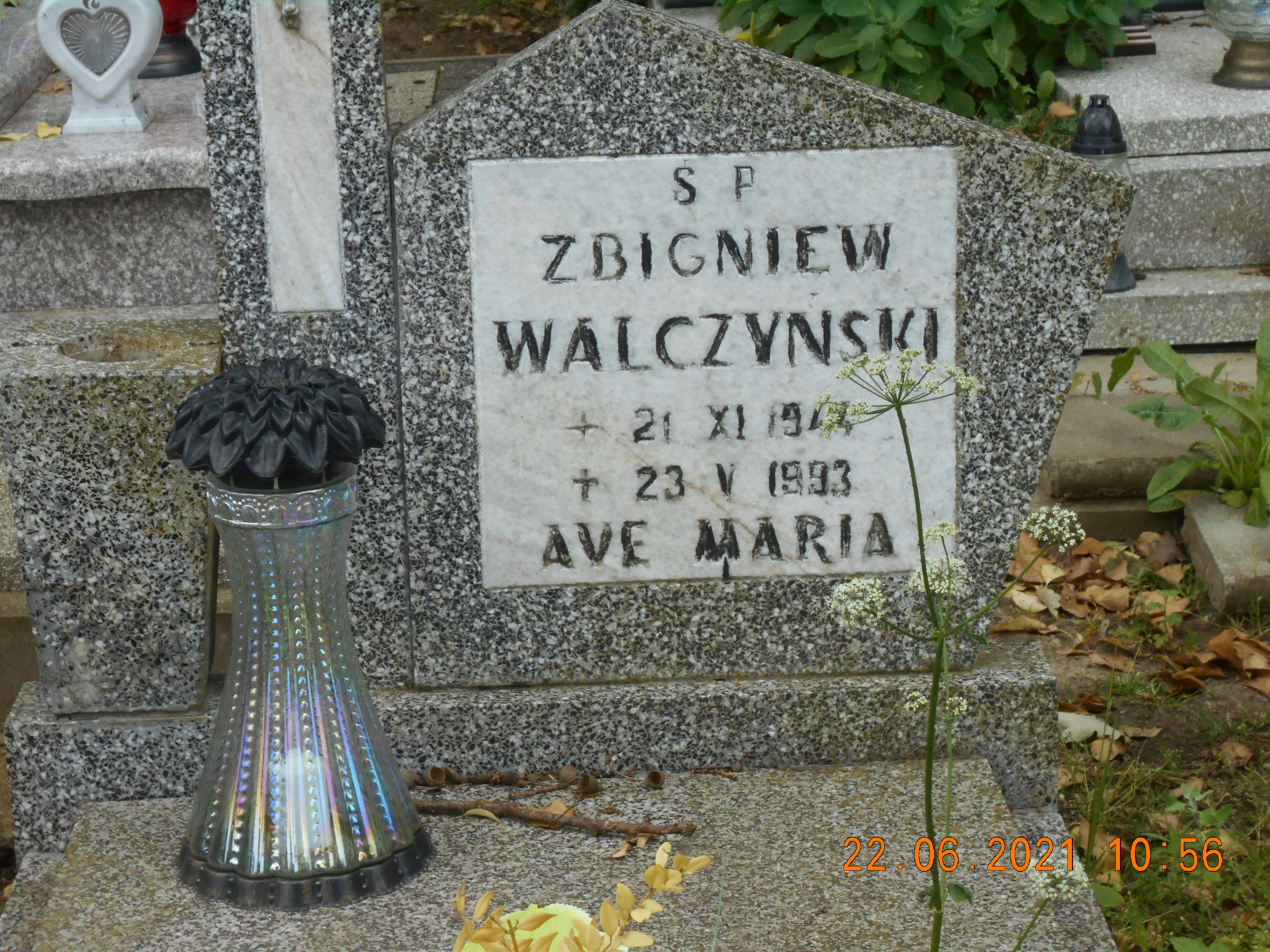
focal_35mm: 86
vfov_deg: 17.2
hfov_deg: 22.8
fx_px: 3155
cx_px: 635
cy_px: 476
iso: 180
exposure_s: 1/125
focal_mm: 15.4
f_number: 6.3
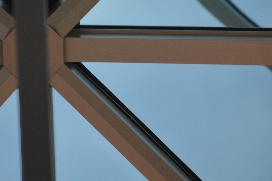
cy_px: 16
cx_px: 75
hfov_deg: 3.9
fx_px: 4008
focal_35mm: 531
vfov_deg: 2.6
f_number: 5.6
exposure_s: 1/500
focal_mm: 190
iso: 400
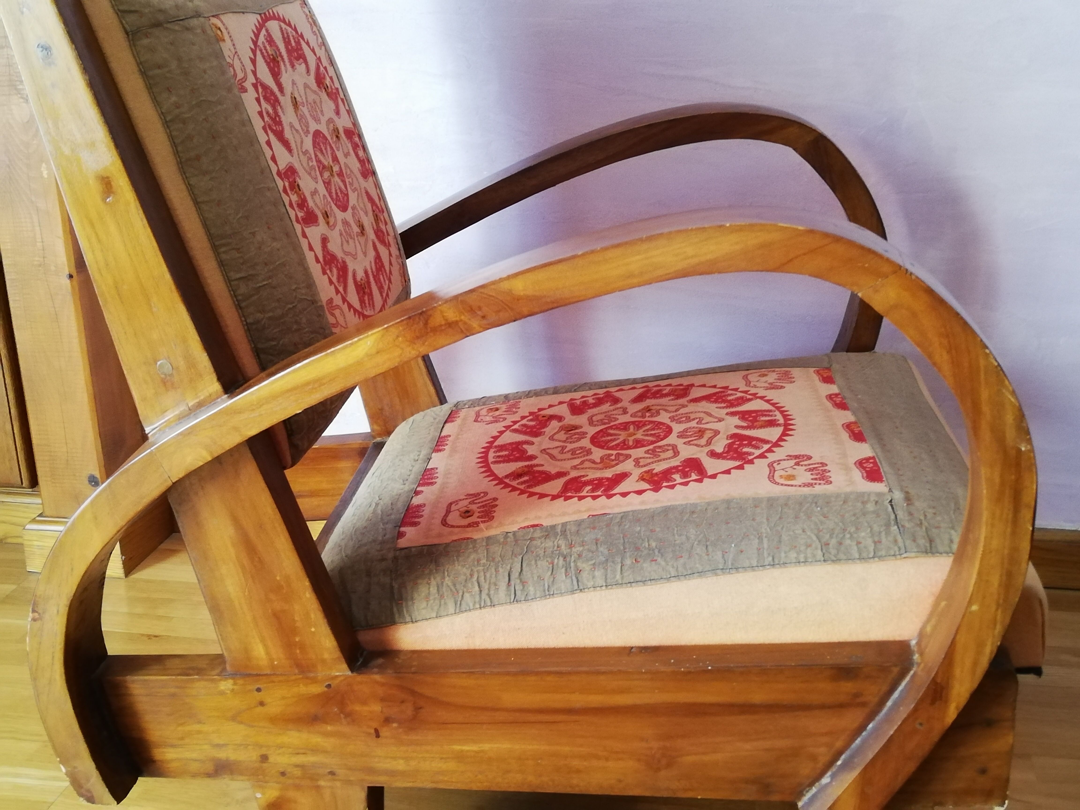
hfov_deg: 46.8
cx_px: 540
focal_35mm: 40
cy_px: 405
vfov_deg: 36.0
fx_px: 1248
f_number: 2.2
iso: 400
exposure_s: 1/25
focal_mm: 3.81
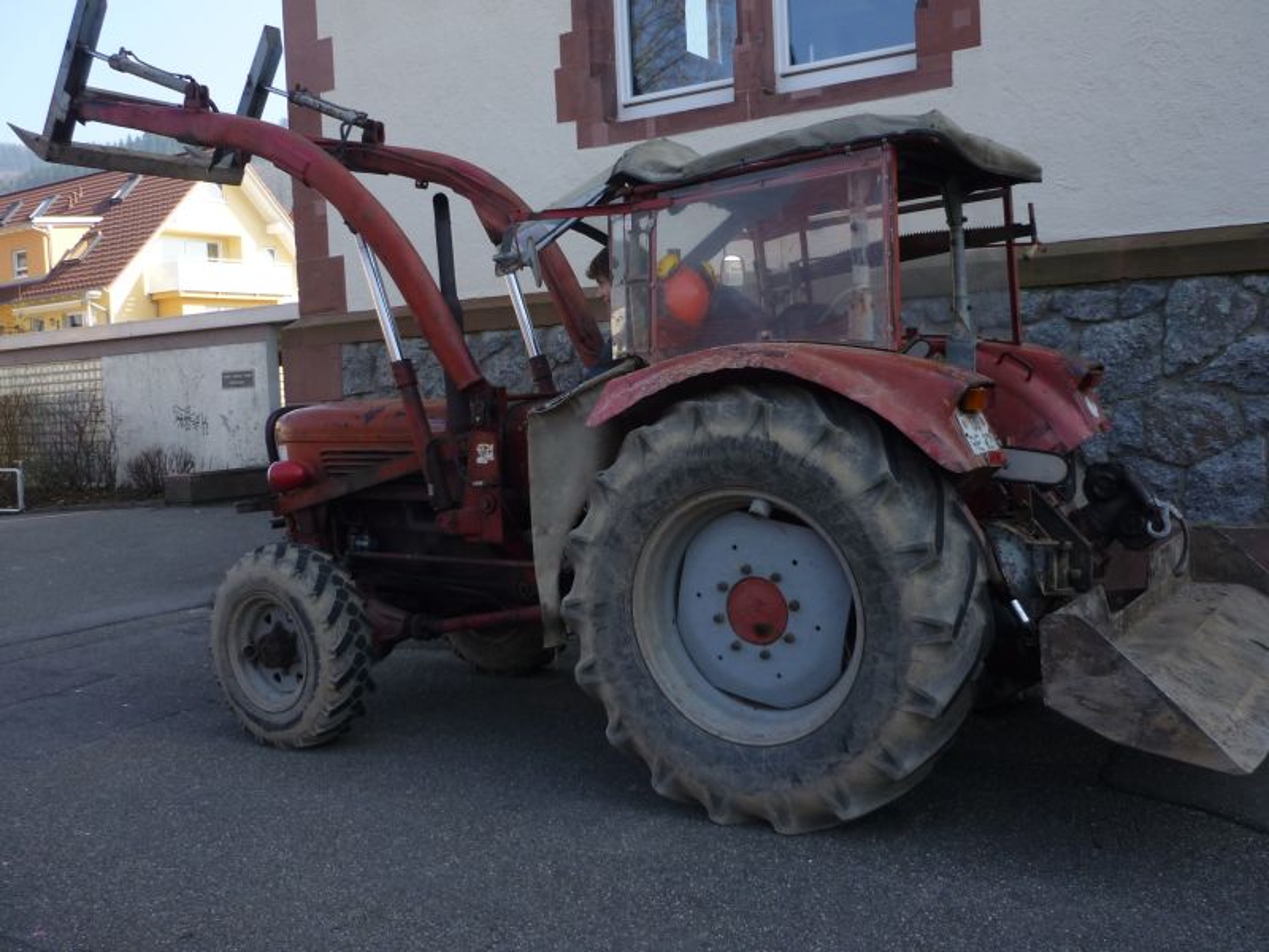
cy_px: 476
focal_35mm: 33
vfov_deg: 42.9
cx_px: 634
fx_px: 1210
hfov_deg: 55.4
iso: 80
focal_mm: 5.5
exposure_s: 1/400
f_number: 2.8
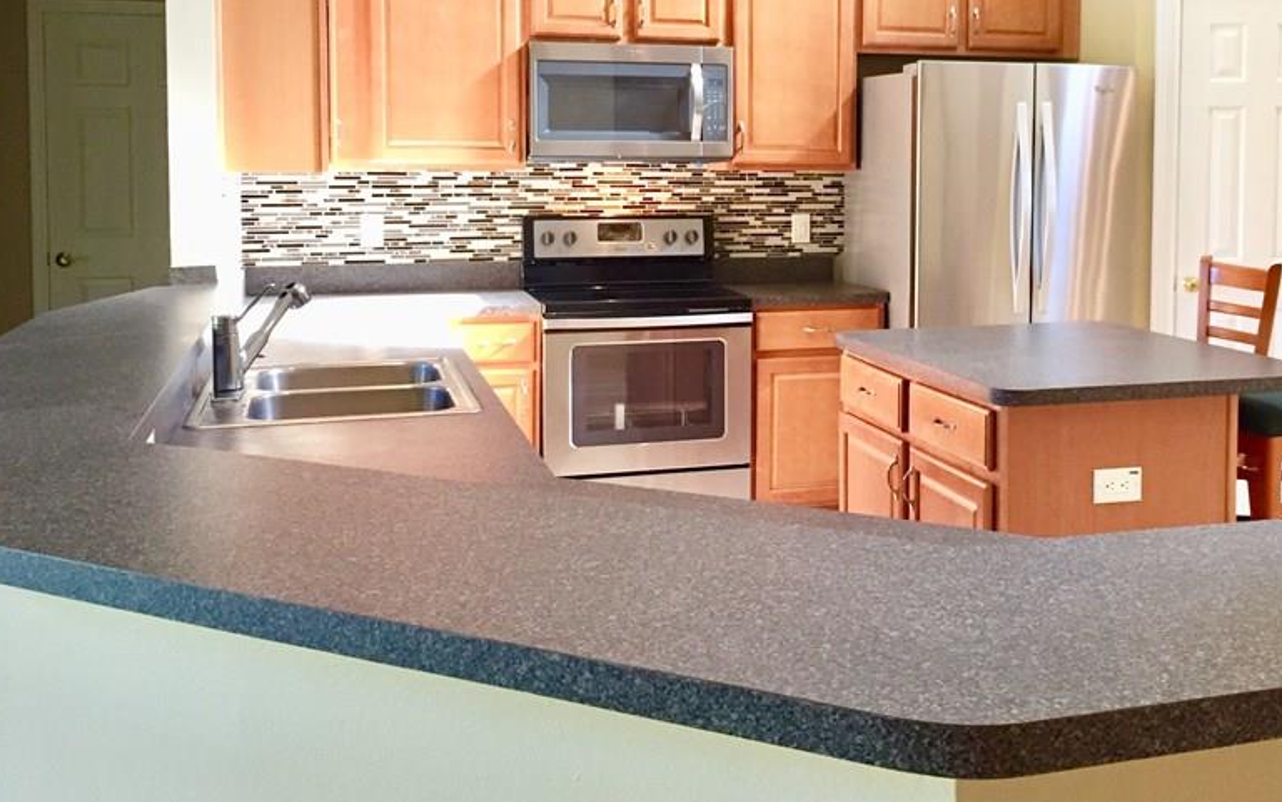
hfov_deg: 47.6
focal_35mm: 41
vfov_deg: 30.9
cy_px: 239
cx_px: 836
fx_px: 1432
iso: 160
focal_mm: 4.15
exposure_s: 1/30
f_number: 2.2
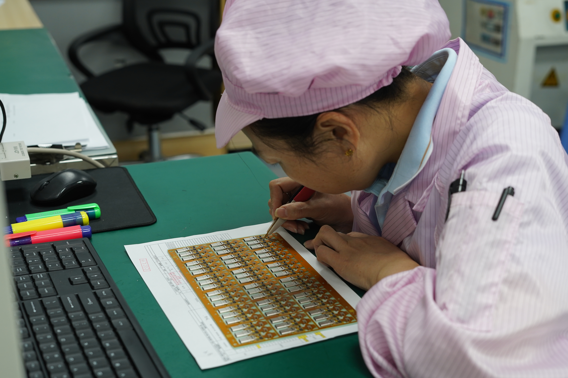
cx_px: 284
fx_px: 789
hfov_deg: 39.6
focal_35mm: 50
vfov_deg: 27.0
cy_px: 189
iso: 800
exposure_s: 1/100
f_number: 4.5
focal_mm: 50
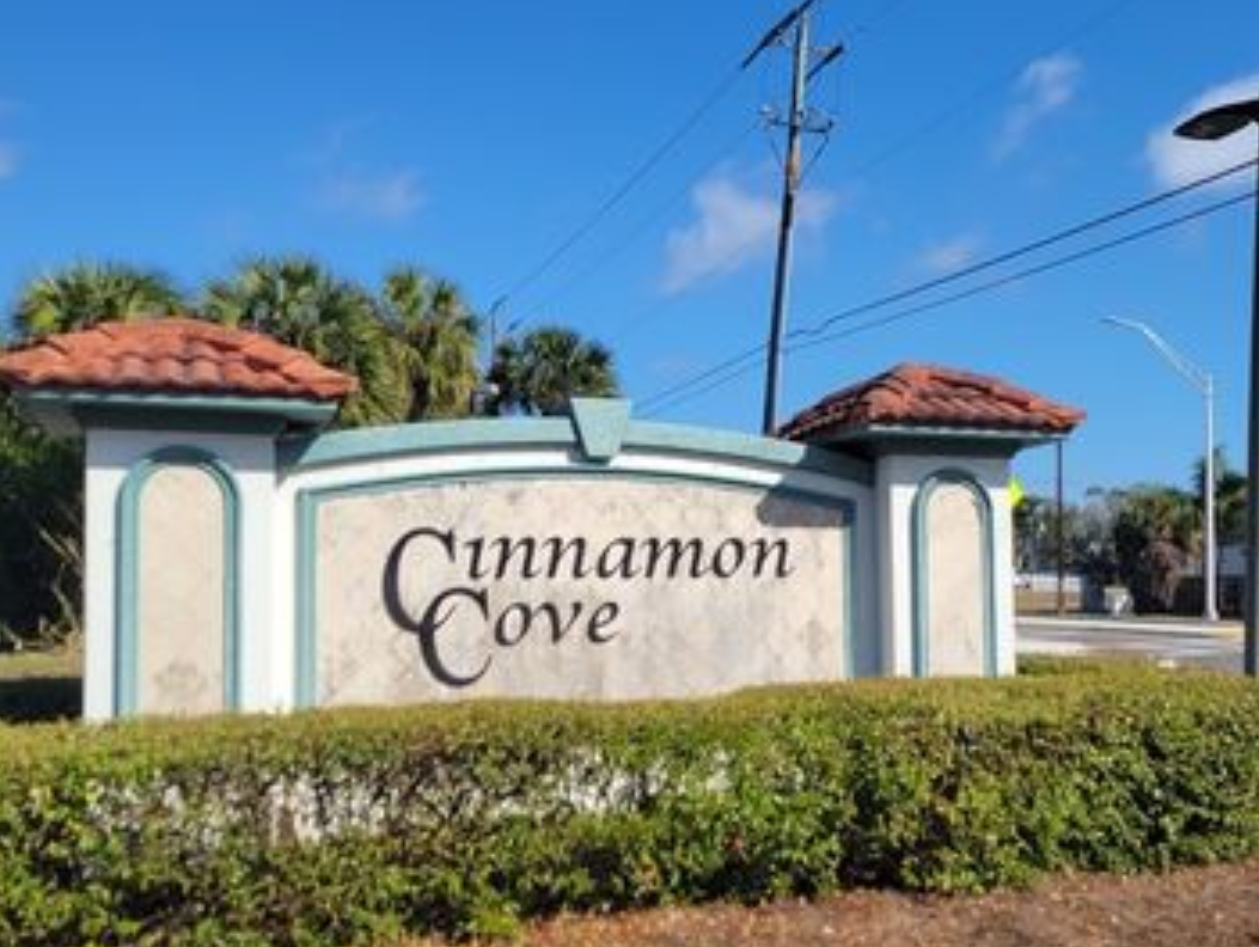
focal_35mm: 37
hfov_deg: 49.9
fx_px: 1347
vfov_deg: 38.6
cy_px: 547
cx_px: 721
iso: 40
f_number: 1.8
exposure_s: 1/3034
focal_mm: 5.4
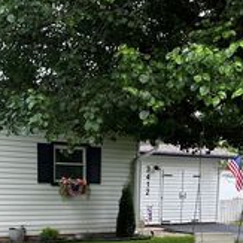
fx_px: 516
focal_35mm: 65
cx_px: 119
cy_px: 250
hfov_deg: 26.5
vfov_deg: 25.1
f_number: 1.78
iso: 80
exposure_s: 1/376
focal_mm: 6.86
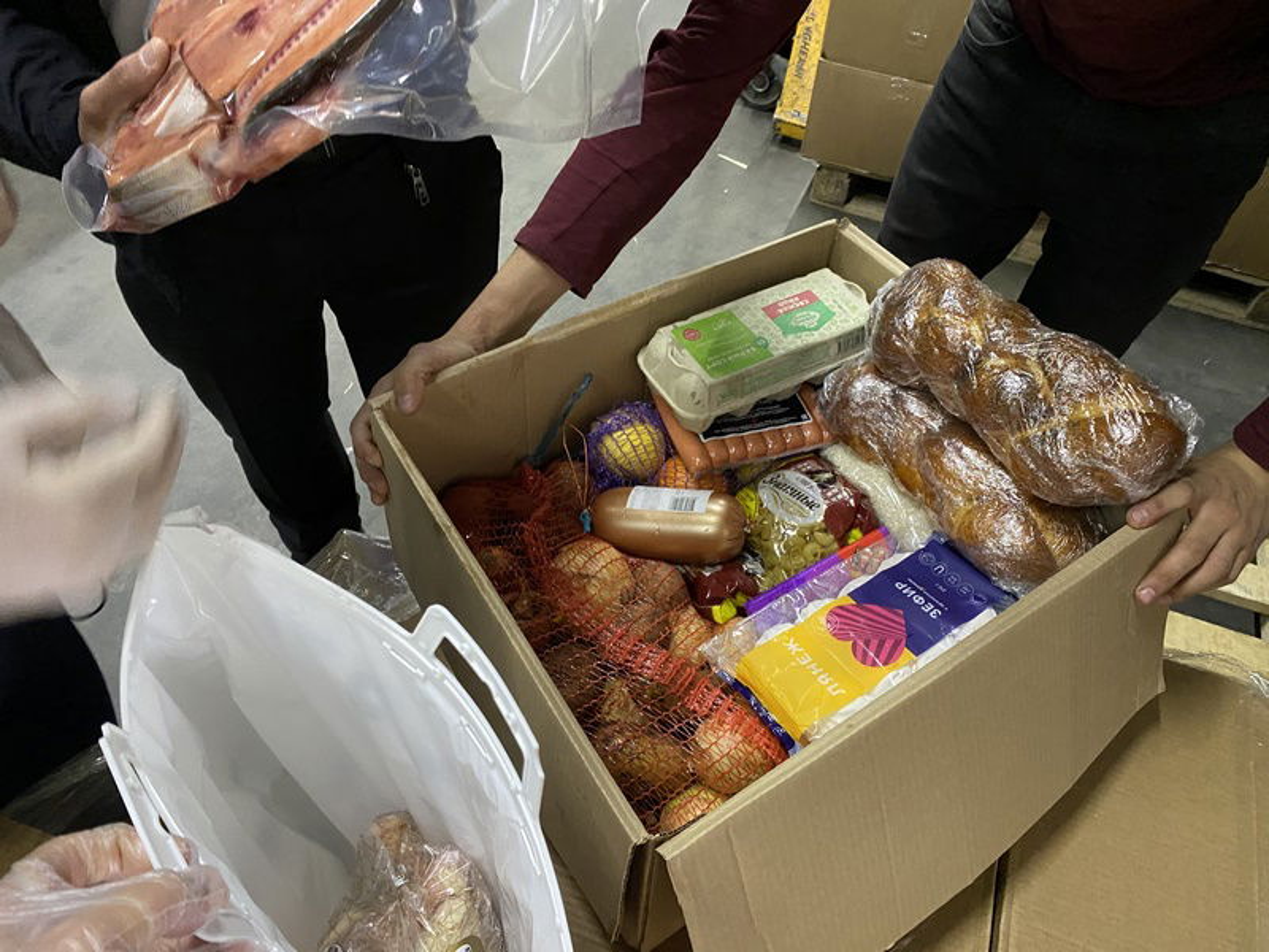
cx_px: 634
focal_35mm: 26
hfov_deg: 67.3
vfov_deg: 53.1
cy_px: 476
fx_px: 953
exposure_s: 1/37
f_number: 1.8
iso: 640
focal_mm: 4.25
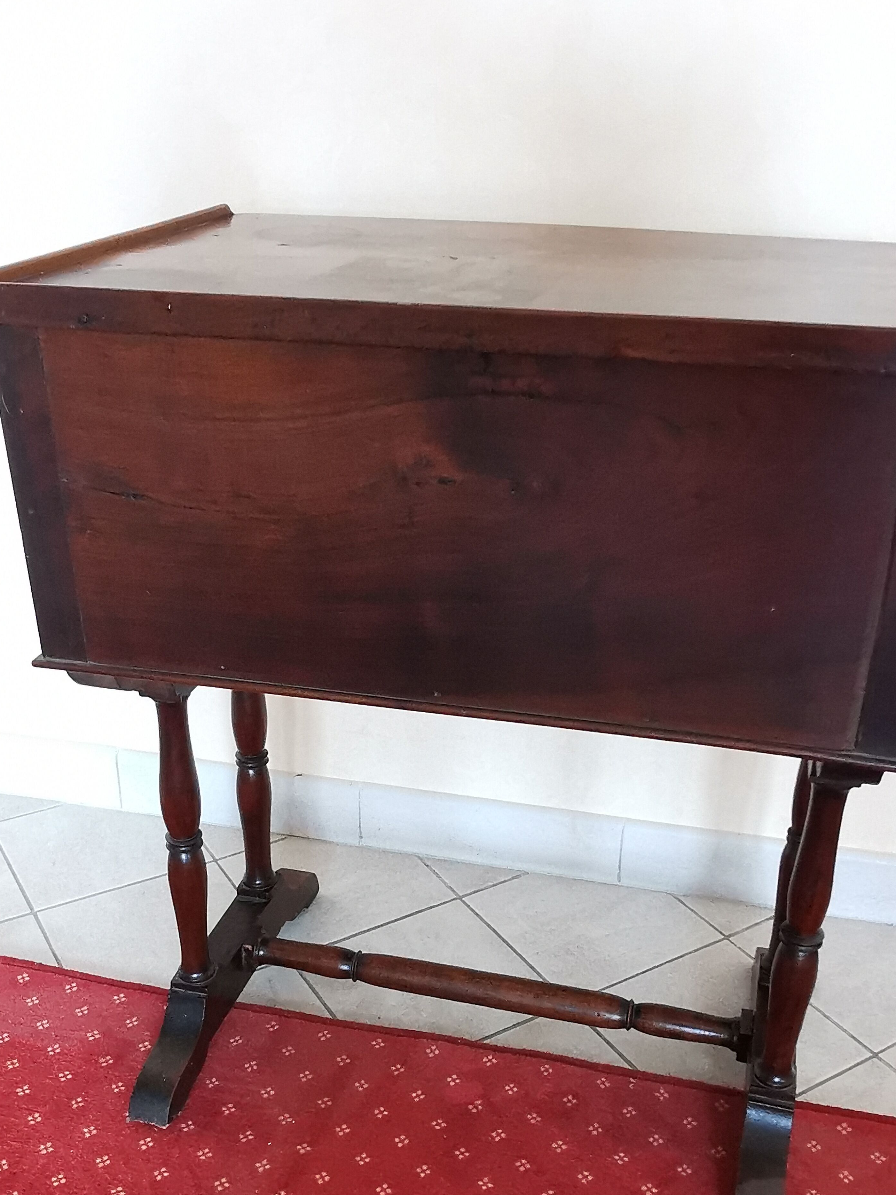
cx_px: 467
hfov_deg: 38.7
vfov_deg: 49.7
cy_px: 739
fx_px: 1277
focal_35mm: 37
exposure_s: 1/33.3
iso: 320
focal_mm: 2.35
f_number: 2.2
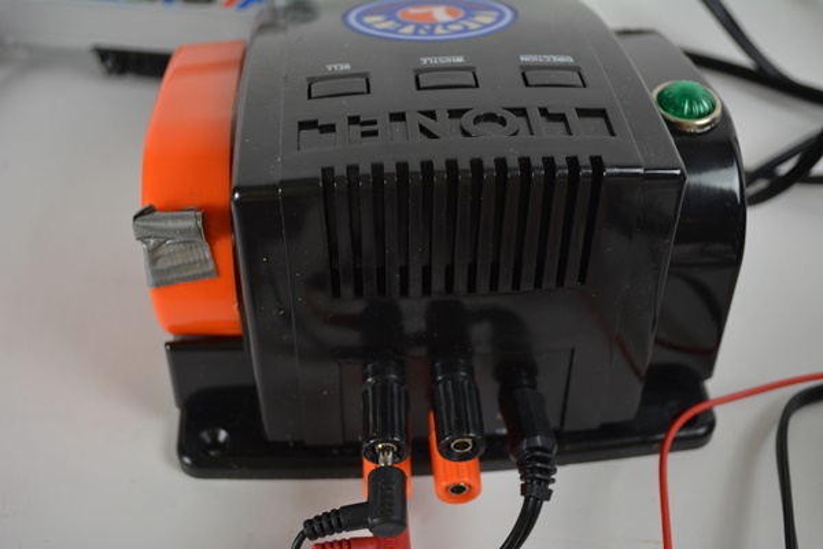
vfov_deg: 28.1
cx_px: 412
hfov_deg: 41.1
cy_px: 274
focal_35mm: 48
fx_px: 1097
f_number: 4.8
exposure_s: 1/100
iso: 400
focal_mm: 32
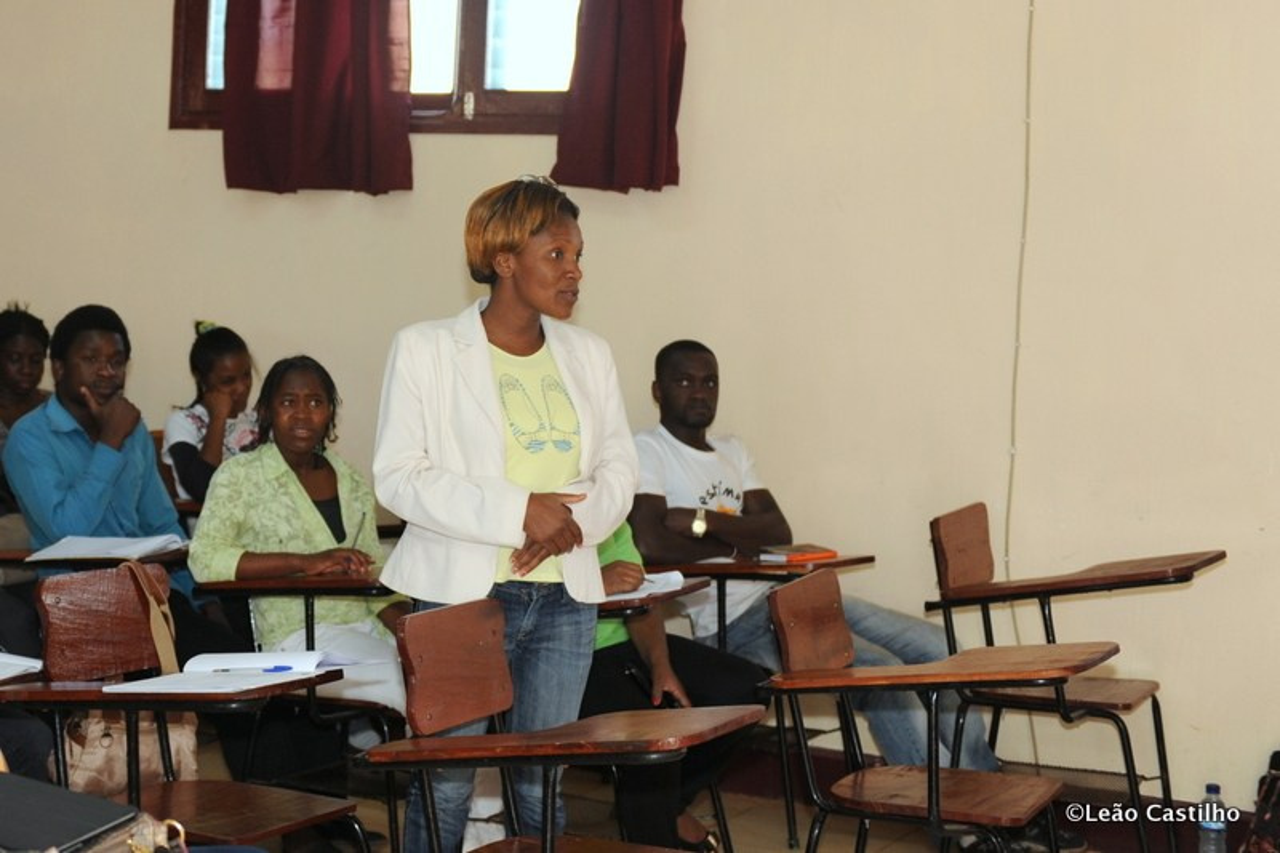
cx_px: 640
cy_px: 426
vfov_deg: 31.9
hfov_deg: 46.4
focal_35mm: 42
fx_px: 1493
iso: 640
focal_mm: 42
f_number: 2.8
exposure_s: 1/250
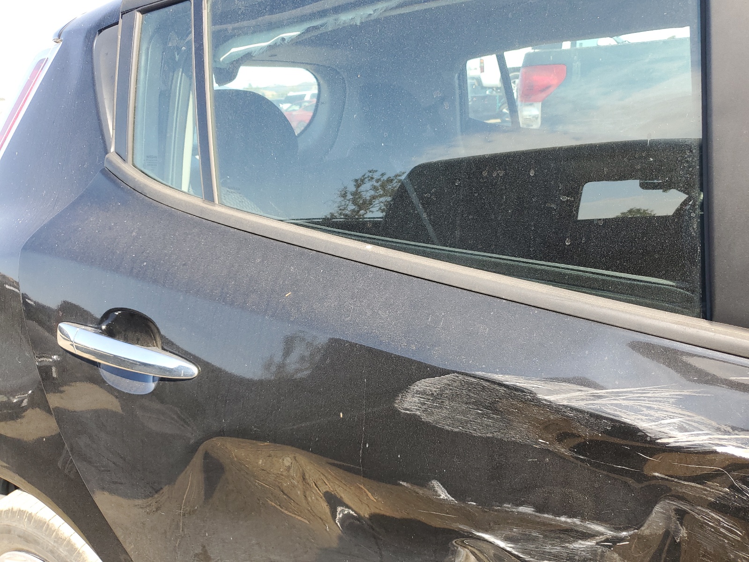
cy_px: 281
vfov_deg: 53.1
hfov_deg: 67.3
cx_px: 374
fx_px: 563
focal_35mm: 26
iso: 50
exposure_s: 1/526
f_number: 1.5
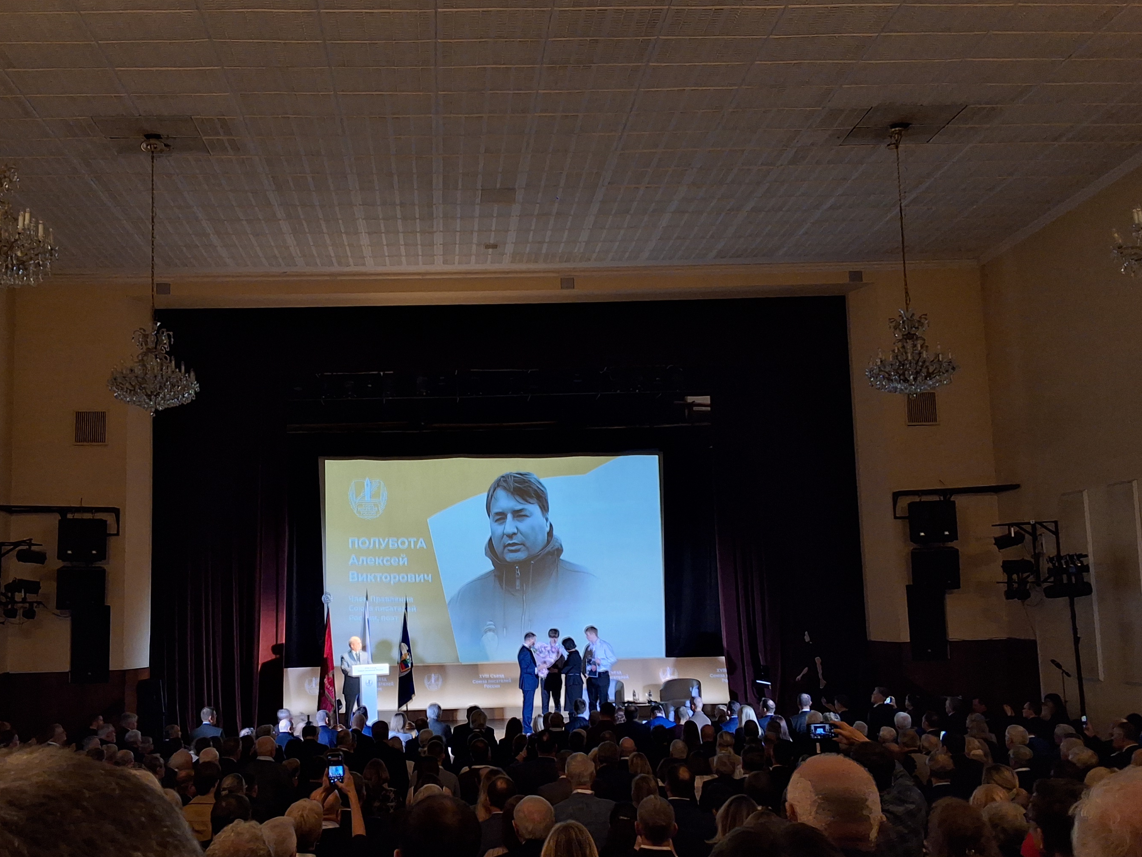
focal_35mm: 34
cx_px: 484
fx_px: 1122
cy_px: 514
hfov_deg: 53.7
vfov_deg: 41.6
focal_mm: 2.91
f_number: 1.9
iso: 200
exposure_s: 1/50
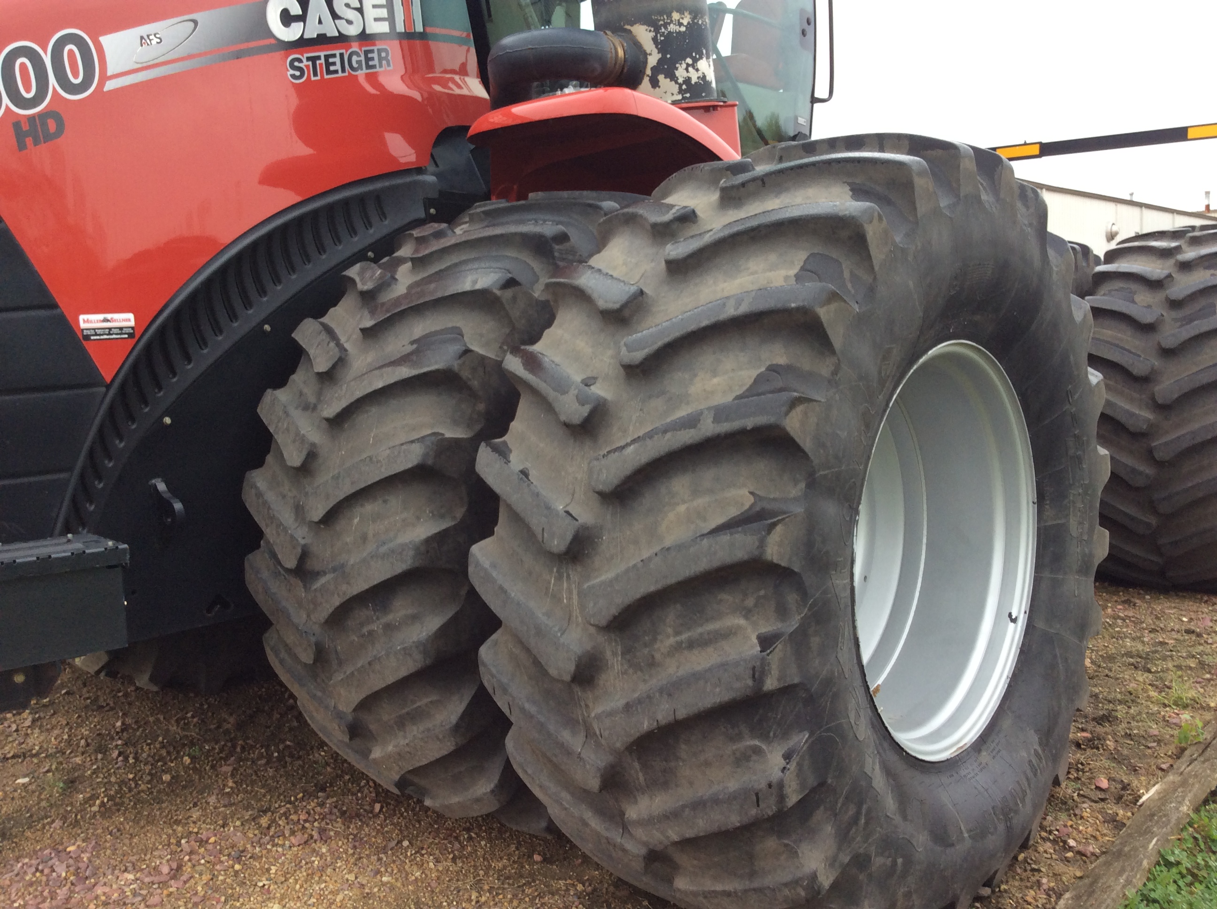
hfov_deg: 56.9
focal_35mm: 32
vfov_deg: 44.1
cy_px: 454
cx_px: 608
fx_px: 1123
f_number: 2.4
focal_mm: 3.3
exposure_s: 1/207
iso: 32
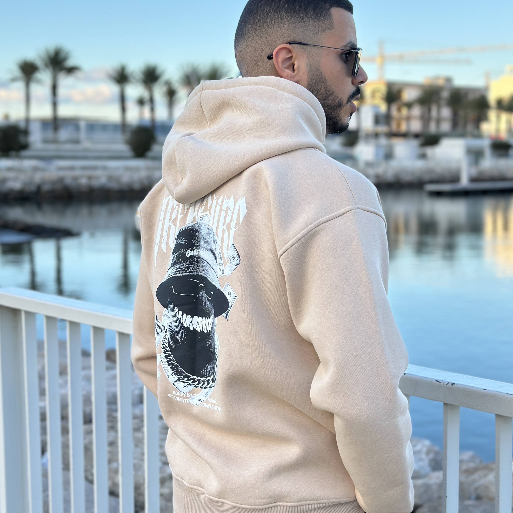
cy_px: 258
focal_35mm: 57
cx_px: 257
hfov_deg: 30.0
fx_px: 956
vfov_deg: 30.0
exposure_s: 1/1050
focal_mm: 6.86
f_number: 1.78
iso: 80
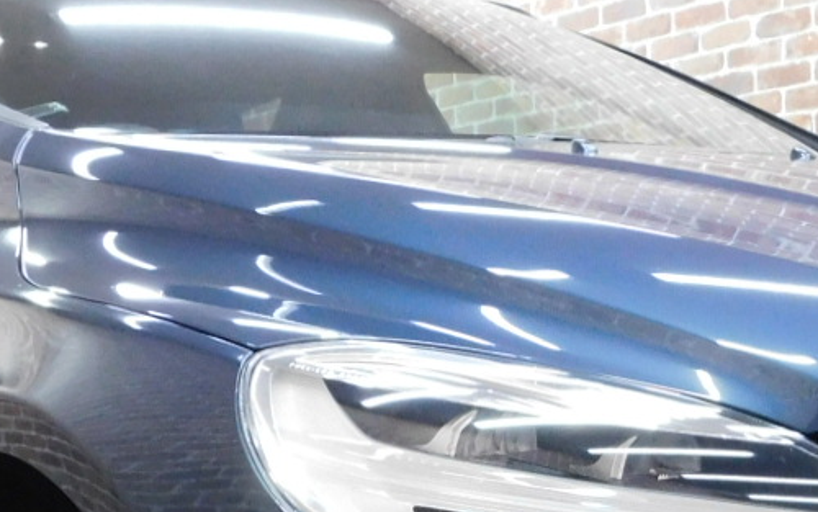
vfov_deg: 16.1
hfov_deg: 26.4
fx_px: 1740
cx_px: 524
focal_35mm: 78
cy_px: 597
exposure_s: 1/25
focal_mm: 4
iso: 400
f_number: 3
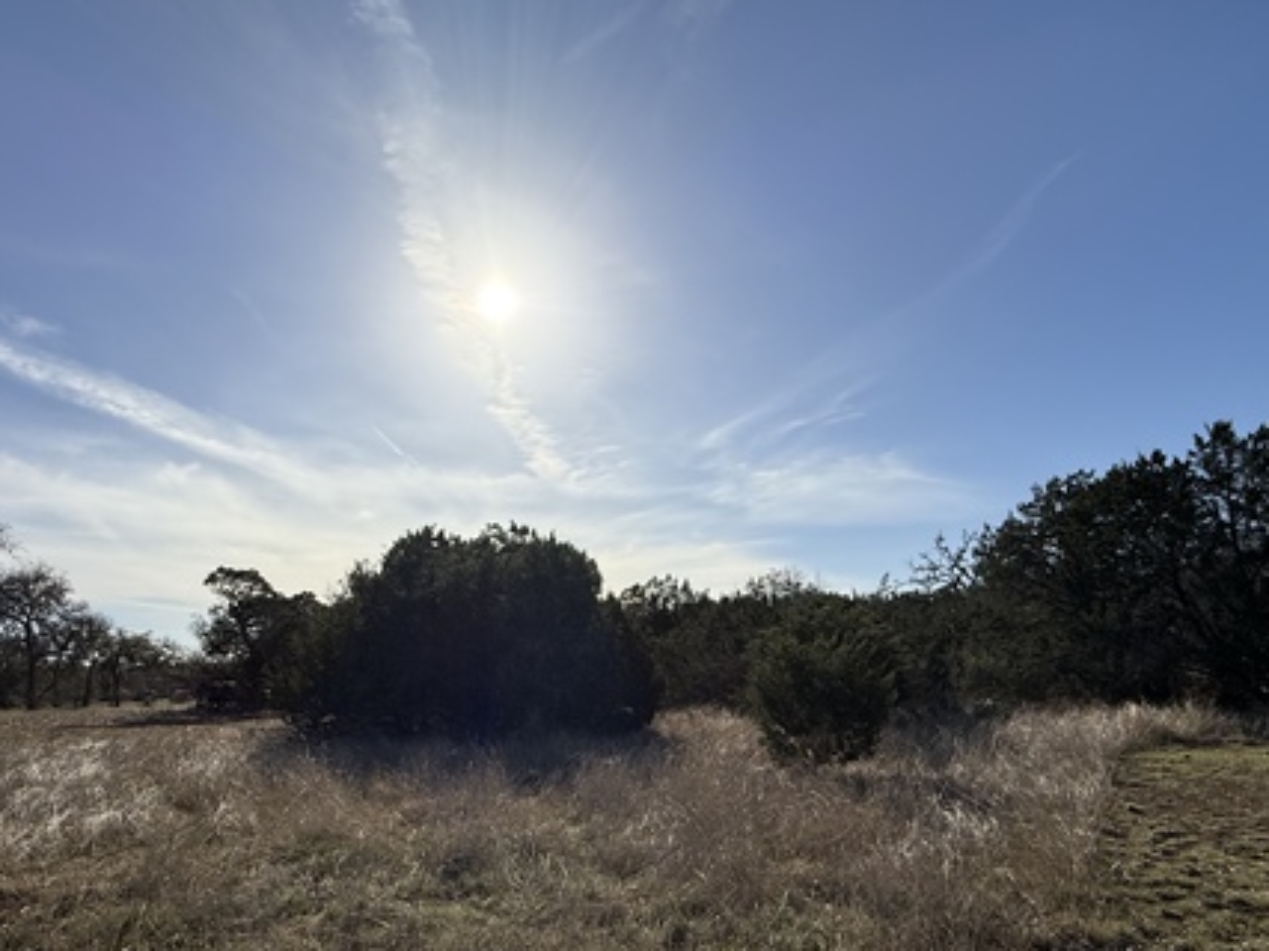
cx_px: 562
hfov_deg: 78.7
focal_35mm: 21
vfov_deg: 61.7
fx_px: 770
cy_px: 642
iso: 50
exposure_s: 1/6173
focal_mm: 2.22
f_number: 2.2
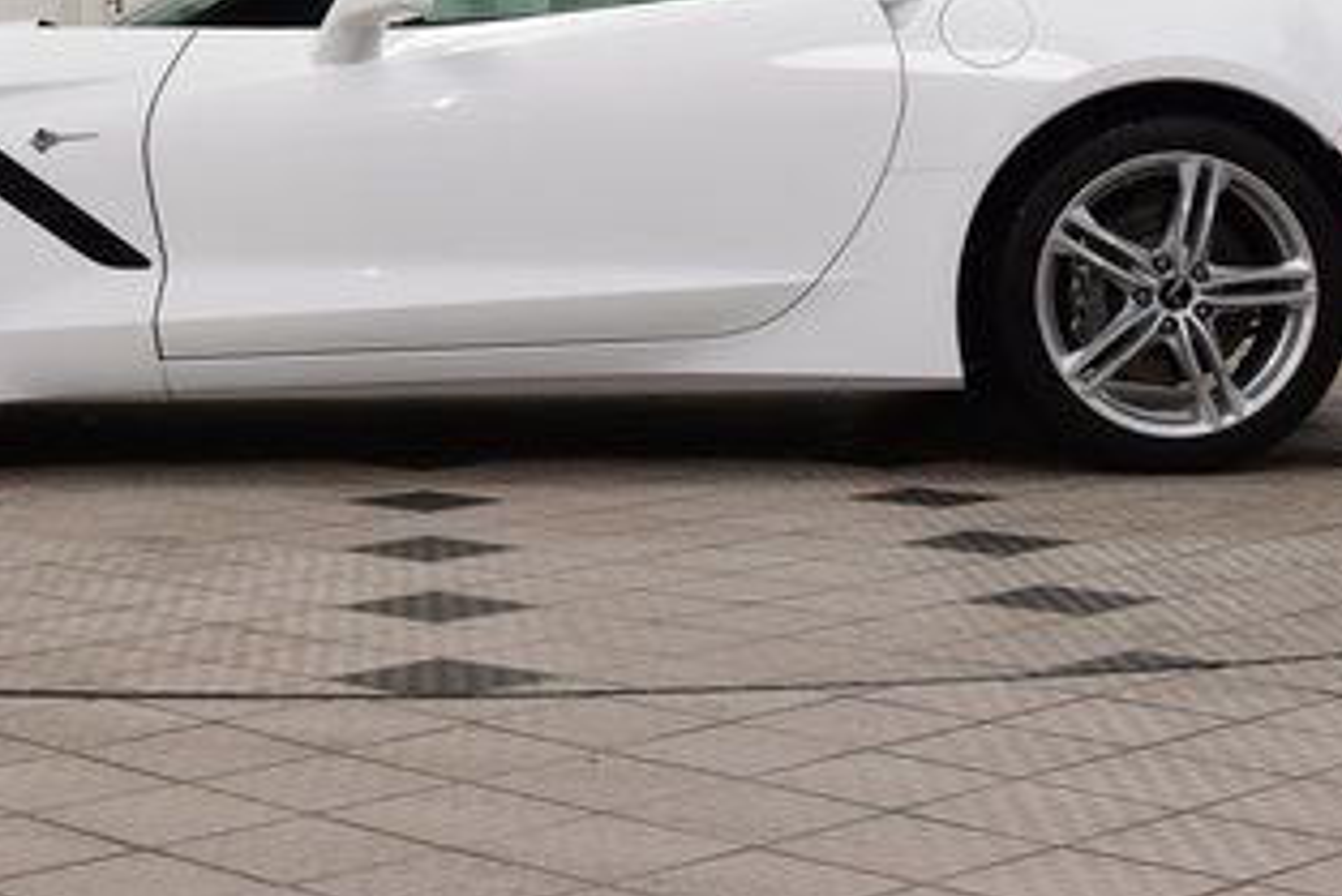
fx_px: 3320
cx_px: 442
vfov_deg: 15.2
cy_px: 118
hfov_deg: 22.8
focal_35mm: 89
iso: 800
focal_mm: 29
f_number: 8
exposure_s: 1/60
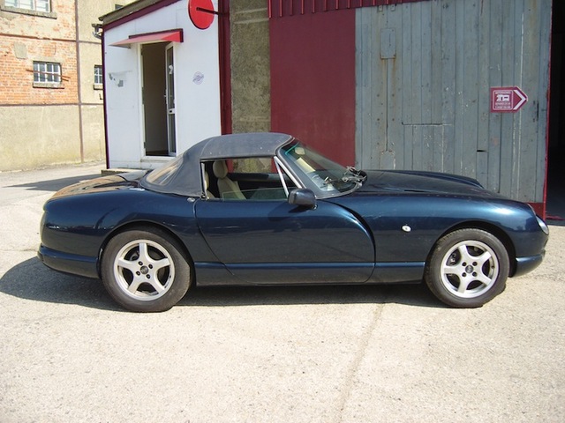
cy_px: 212
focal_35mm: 34
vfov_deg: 41.8
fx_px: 555
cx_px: 282
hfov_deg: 54.0
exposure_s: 1/160
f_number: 7
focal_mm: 7.3
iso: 100
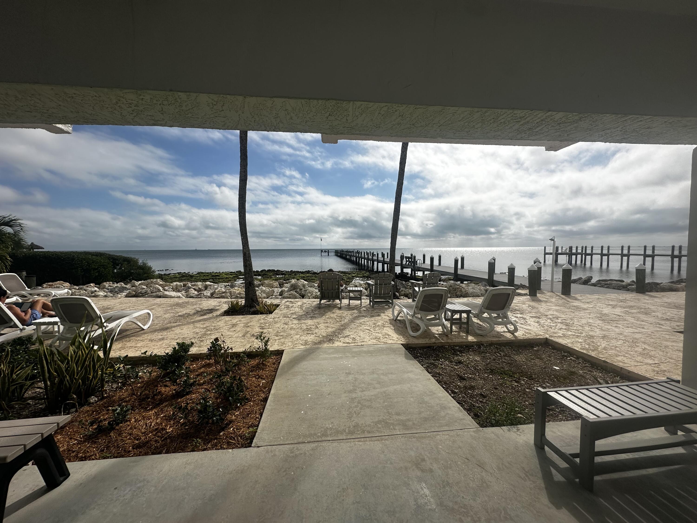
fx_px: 282
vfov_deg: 85.7
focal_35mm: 14
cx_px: 348
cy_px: 262
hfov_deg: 102.1
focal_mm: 2.22
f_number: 2.2
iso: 50
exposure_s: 1/8403
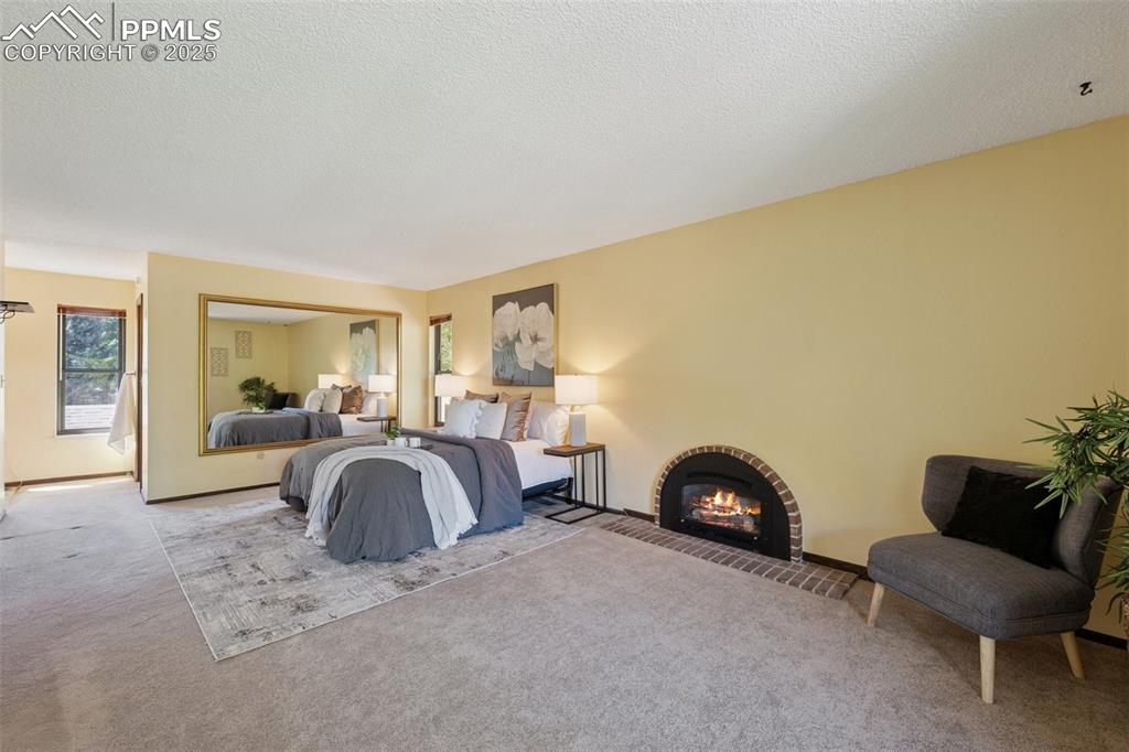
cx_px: 564
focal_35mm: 15
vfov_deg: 77.3
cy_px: 376
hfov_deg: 100.4
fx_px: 470
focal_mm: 15
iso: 800
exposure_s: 1/4
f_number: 11
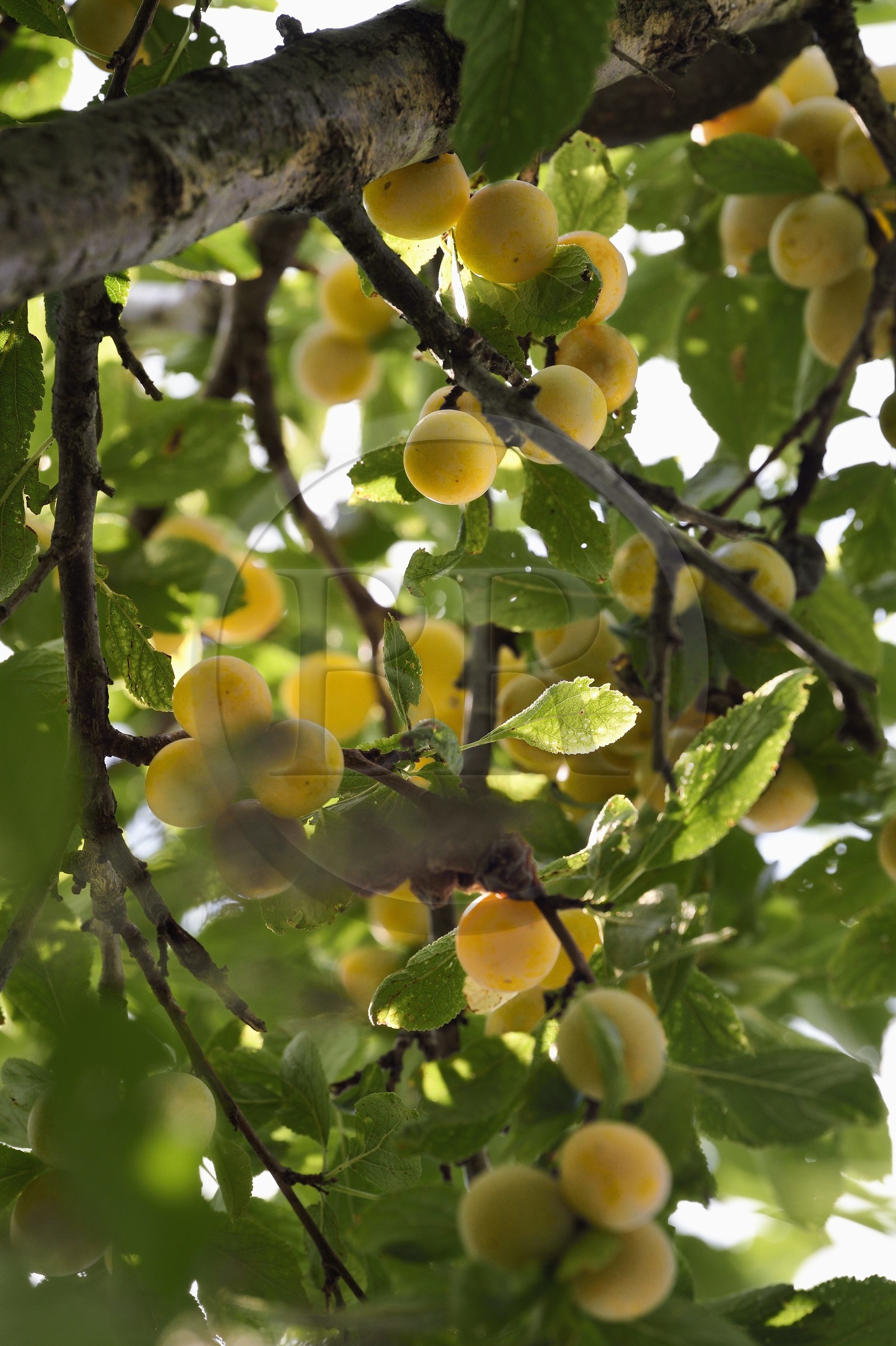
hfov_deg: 6.9
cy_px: 673
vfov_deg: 10.3
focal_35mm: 200
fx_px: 7473
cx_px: 448
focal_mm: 200
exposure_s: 1/400
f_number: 7.1
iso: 400
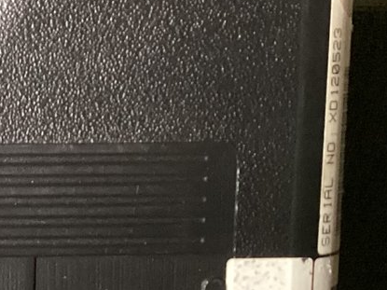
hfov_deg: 15.8
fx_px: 1263
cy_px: 217
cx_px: -222
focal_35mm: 113
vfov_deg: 13.1
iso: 400
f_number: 2.4
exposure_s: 1/40
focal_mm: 3.3
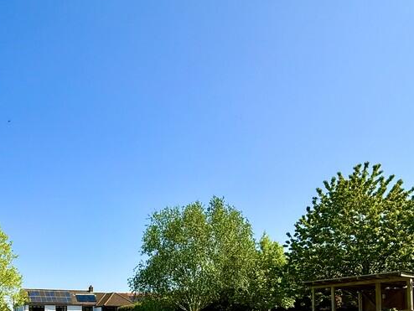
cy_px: 308
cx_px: 80
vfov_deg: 42.0
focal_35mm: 29
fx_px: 347
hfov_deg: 56.9
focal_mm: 2.22
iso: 50
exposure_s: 1/1534
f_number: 2.2
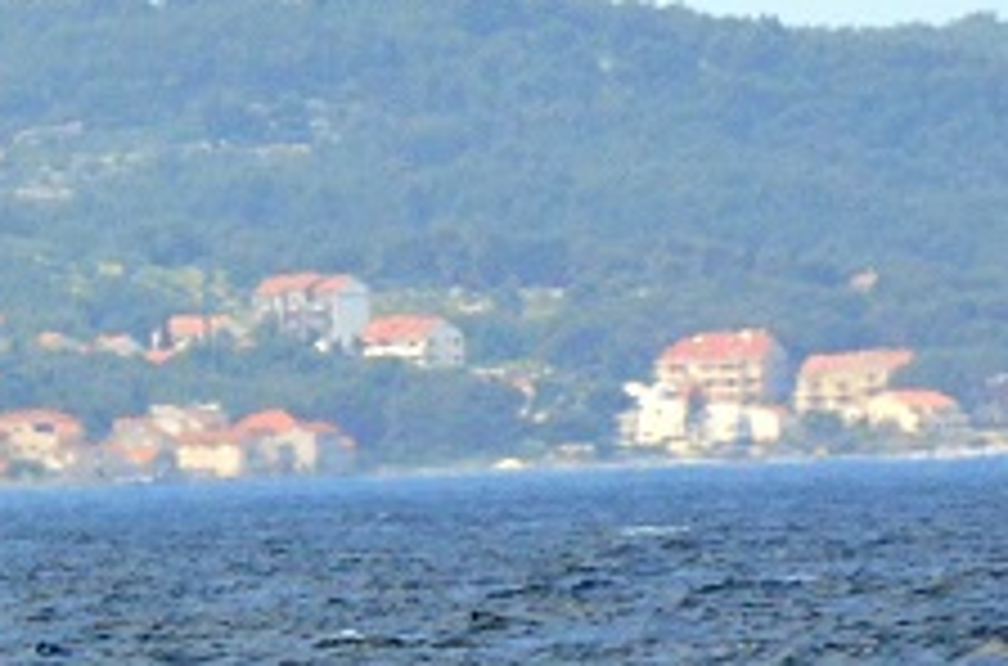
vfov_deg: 0.8
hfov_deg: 1.2
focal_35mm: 1737
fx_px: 48499
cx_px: 38
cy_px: 668
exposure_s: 1/3200
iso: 800
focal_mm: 260
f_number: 5.6
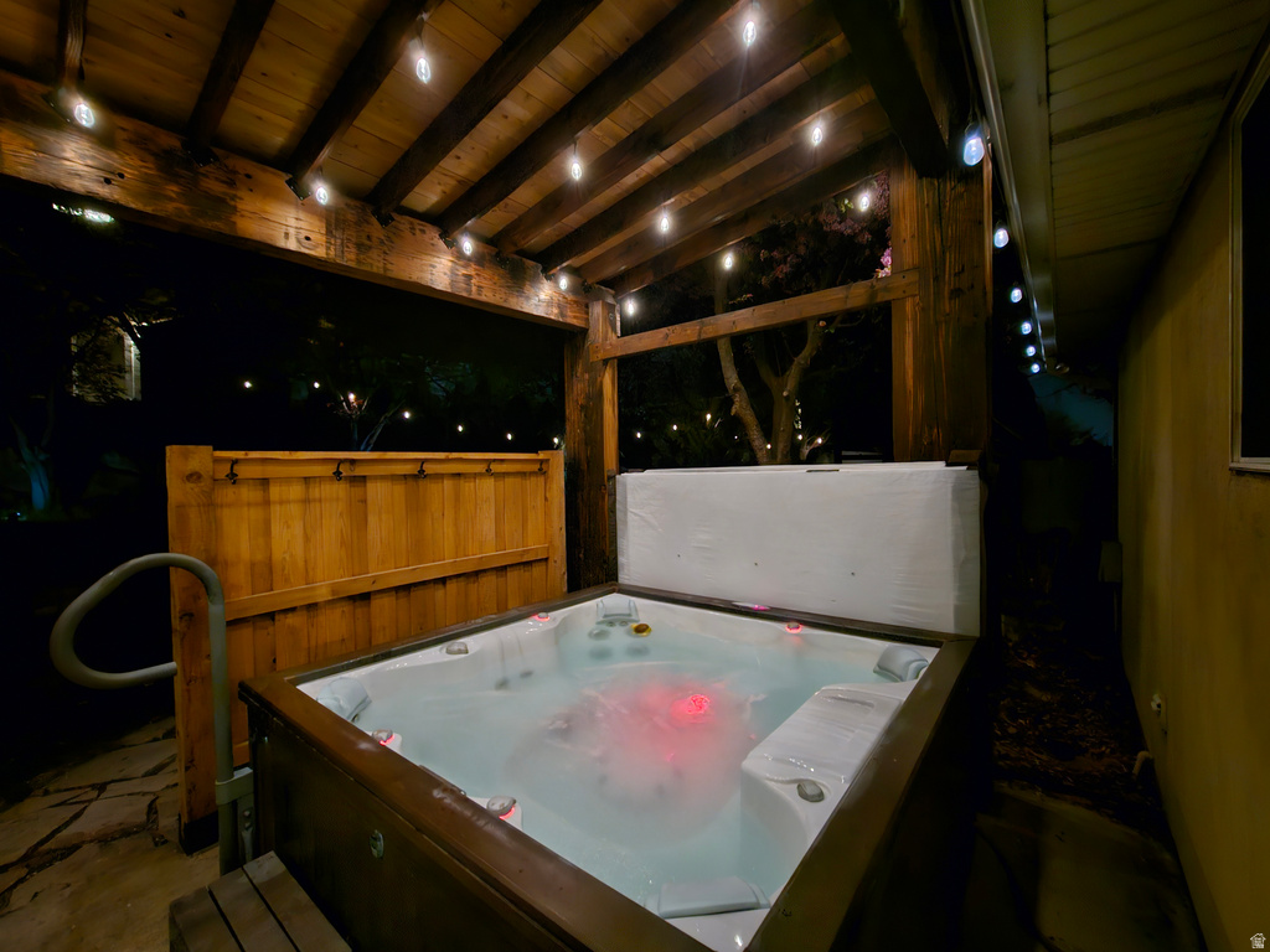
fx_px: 477
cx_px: 635
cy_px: 476
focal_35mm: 13
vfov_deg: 89.9
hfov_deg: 106.2
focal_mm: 2.2
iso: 1250
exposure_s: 1/8
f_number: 2.2
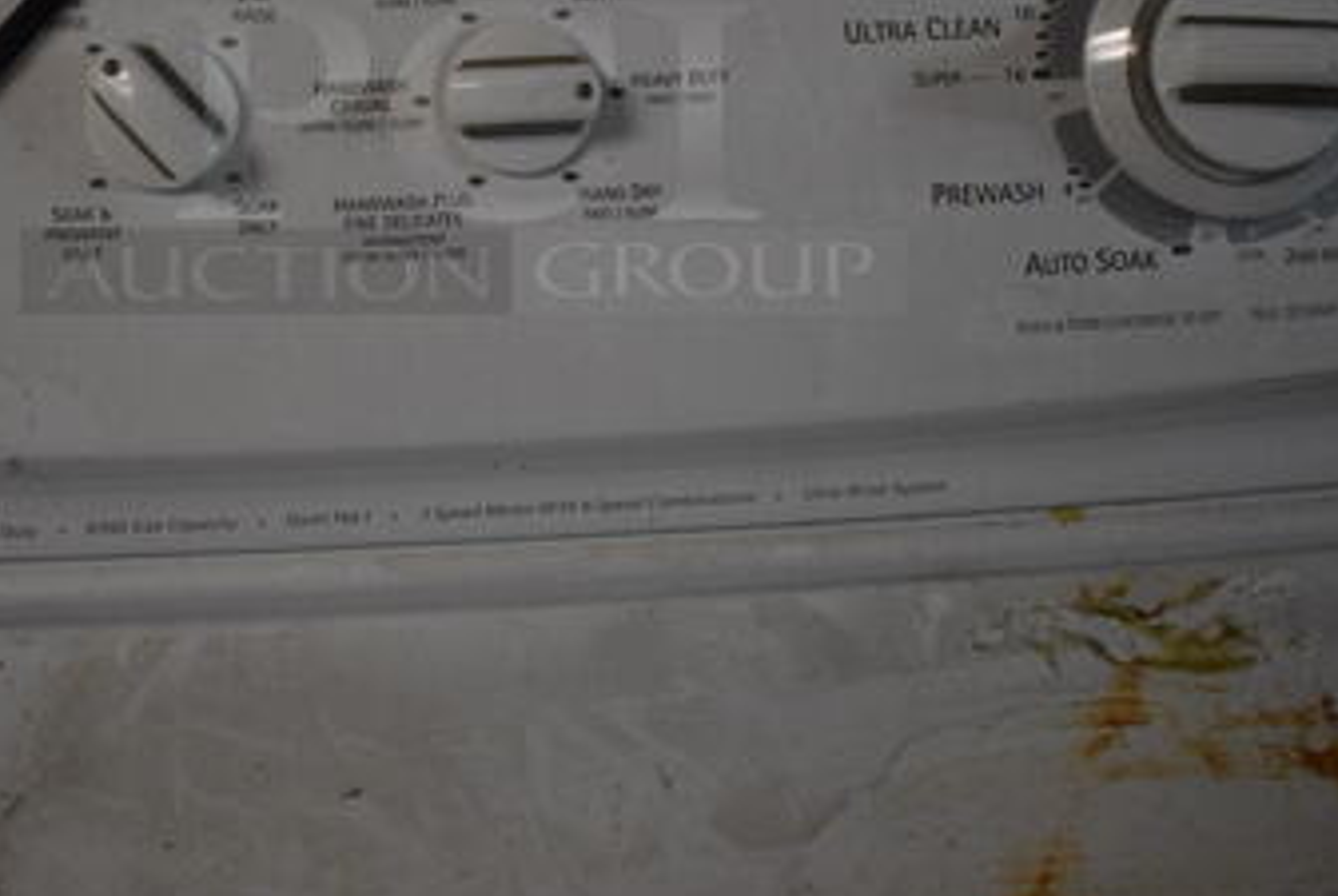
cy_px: 104
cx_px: 466
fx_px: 1824
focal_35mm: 49
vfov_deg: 26.7
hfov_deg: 39.9
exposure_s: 1/125
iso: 2200
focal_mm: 18
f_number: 3.5
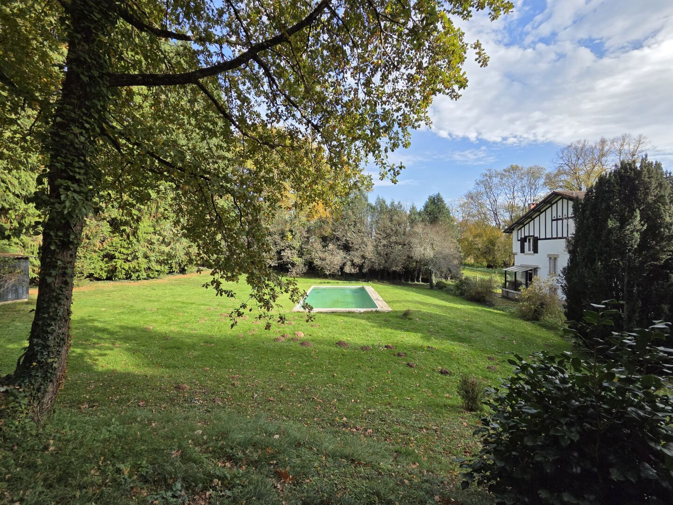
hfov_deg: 106.2
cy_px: 252
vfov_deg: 89.9
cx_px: 336
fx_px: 253
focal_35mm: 13
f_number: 2.2
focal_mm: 2.2
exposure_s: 1/2000
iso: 125
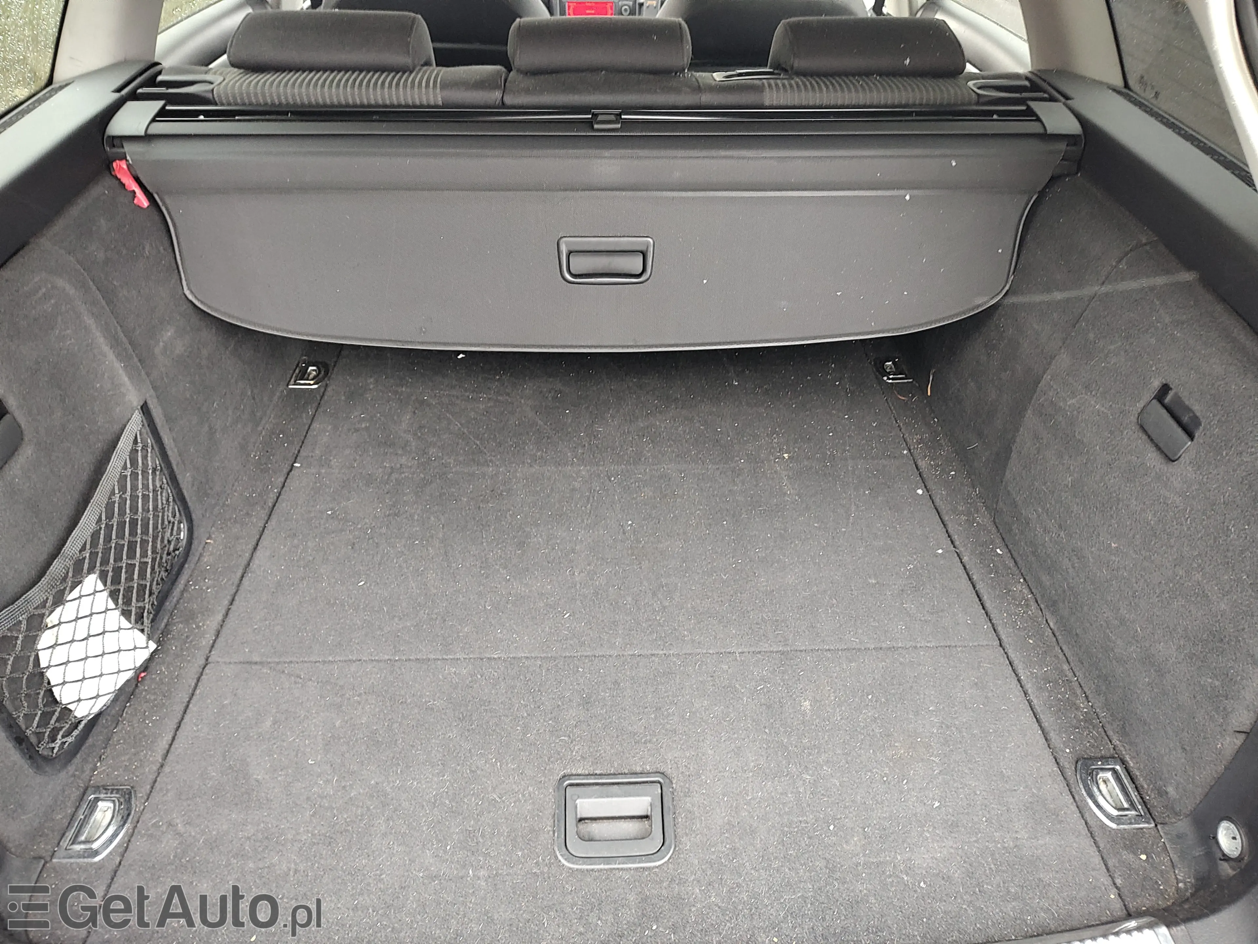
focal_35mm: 23
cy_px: 472
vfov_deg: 58.9
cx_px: 629
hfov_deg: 73.9
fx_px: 836
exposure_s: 1/33.3
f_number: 1.8
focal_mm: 5.56
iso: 769
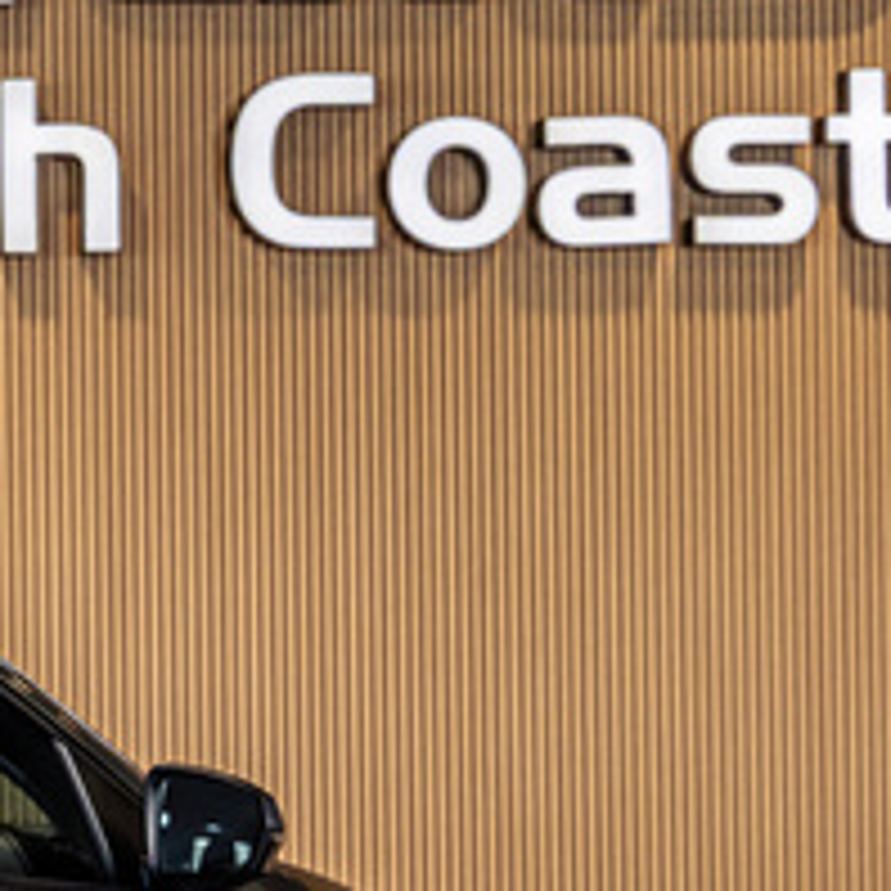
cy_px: 770
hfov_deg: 7.6
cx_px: -911
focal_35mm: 219
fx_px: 6377
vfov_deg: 8.0
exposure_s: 1/200
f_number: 5
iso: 500
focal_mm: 50
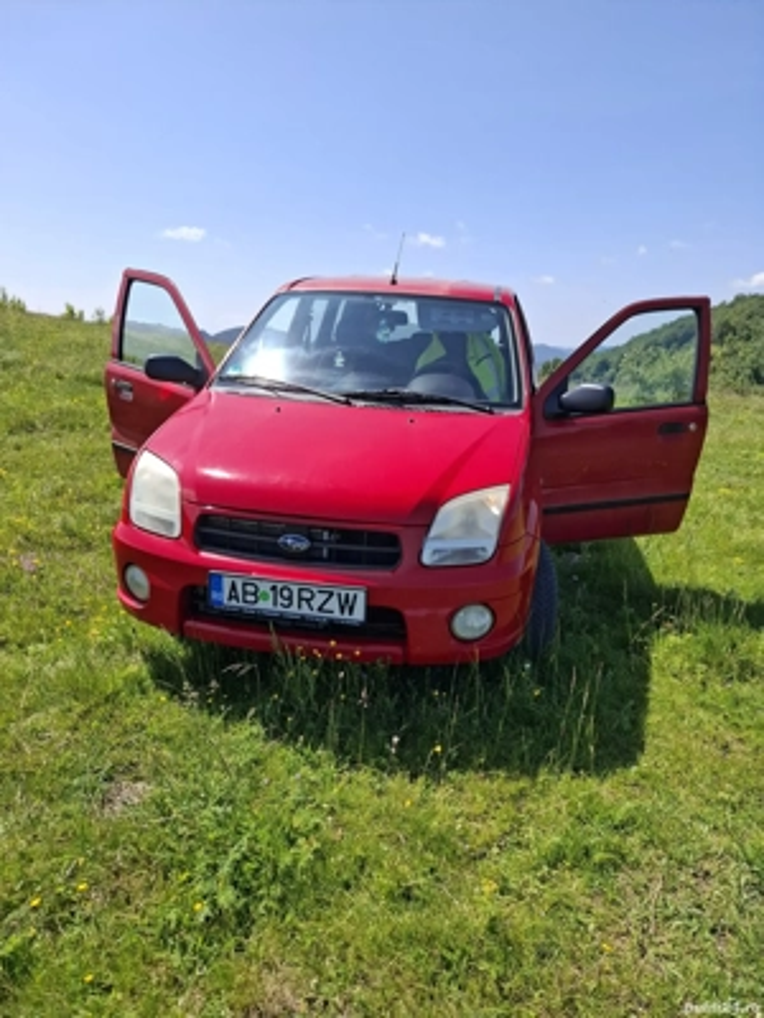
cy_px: 509
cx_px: 382
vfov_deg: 73.9
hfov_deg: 58.9
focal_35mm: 23
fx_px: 677
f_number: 1.8
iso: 50
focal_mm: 5.54
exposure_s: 1/1965
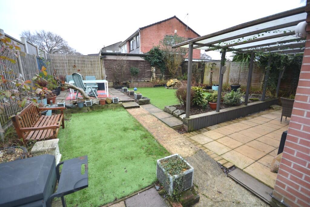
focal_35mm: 15
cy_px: 104
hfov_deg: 100.4
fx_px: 129
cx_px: 155
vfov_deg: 77.3
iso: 220
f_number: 5.6
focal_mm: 10
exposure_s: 1/125
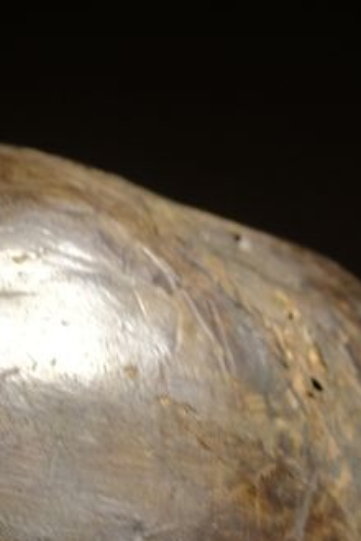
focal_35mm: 355
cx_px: -63
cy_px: 998
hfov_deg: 3.9
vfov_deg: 5.7
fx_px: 5339
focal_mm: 60
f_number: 4
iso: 800
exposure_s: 1/52
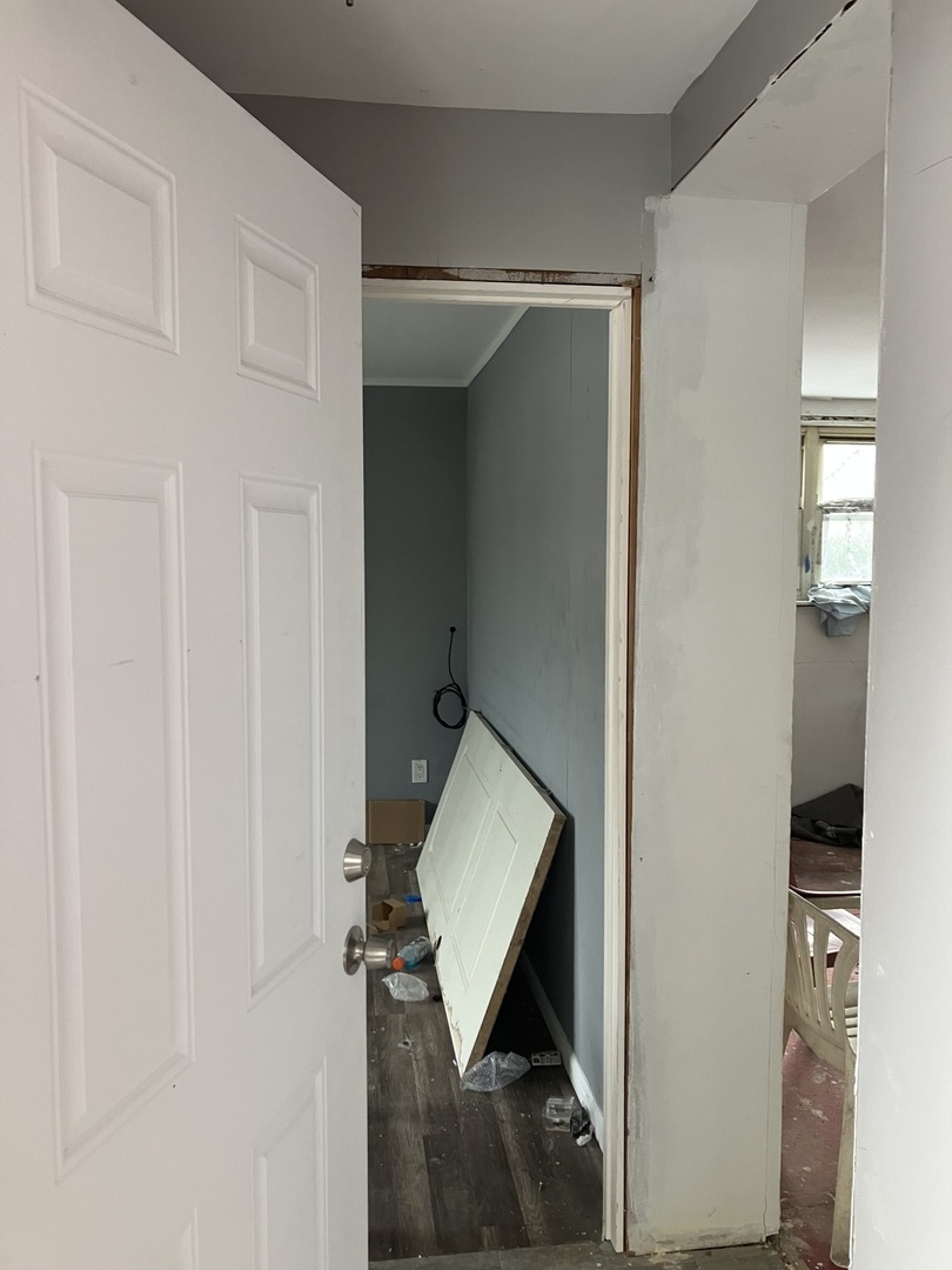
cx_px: 476
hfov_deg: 49.7
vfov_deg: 63.4
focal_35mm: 28
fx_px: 1027
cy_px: 635
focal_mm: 3.99
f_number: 1.8
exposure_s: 1/75
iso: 80
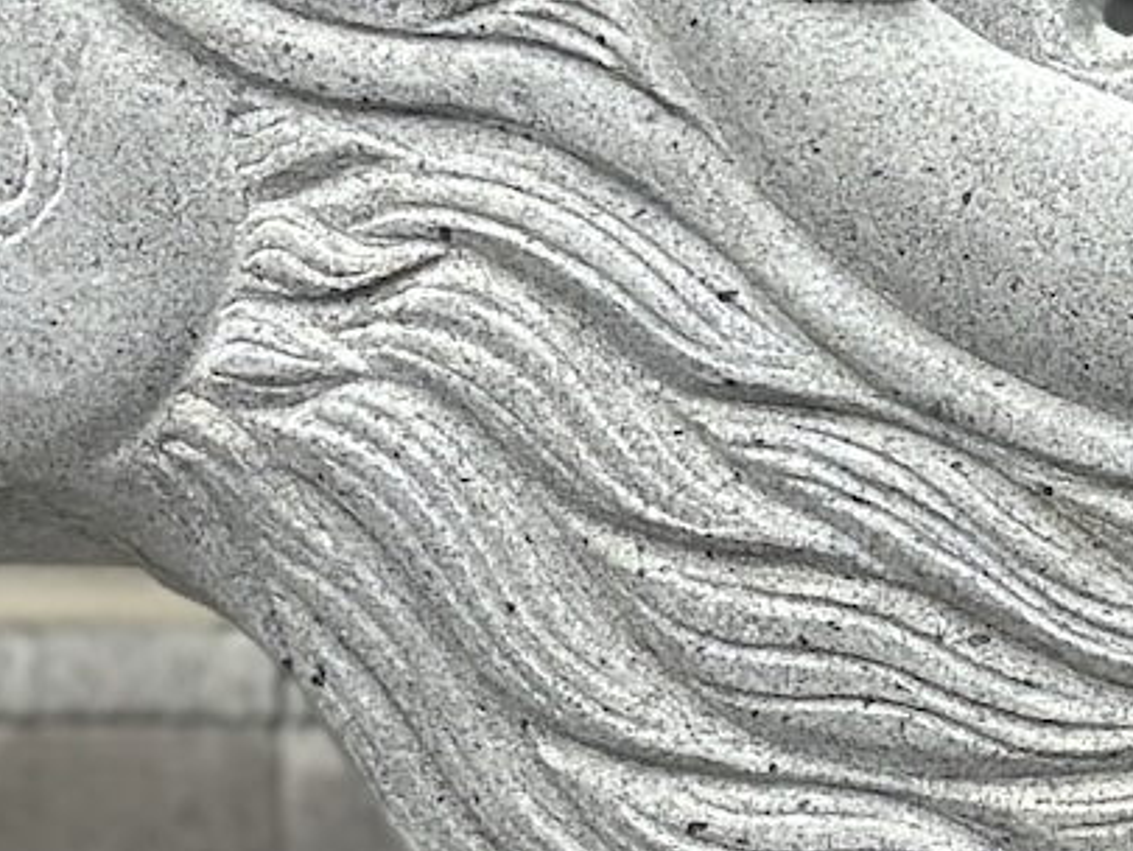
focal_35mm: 296
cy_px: 203
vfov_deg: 5.0
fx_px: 9691
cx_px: 1958
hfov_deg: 6.6
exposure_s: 1/372
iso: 80
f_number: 1.78
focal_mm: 6.86
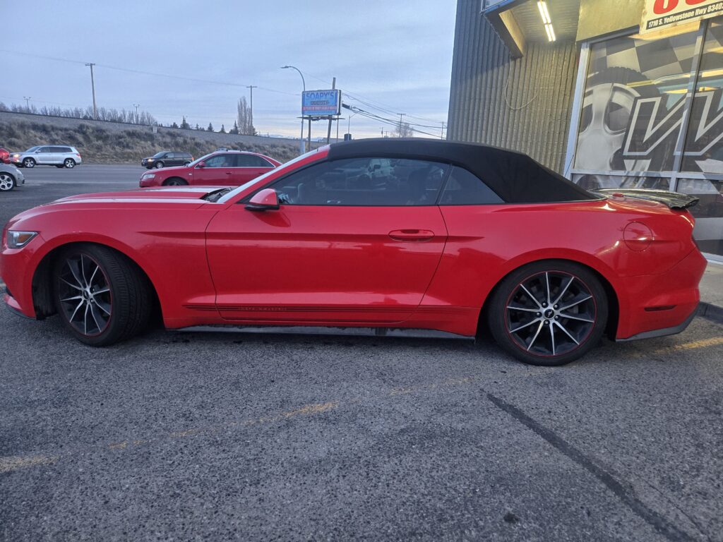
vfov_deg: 58.9
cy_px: 271
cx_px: 362
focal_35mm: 23
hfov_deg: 73.9
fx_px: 480
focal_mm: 5.4
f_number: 1.8
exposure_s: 1/120
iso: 320
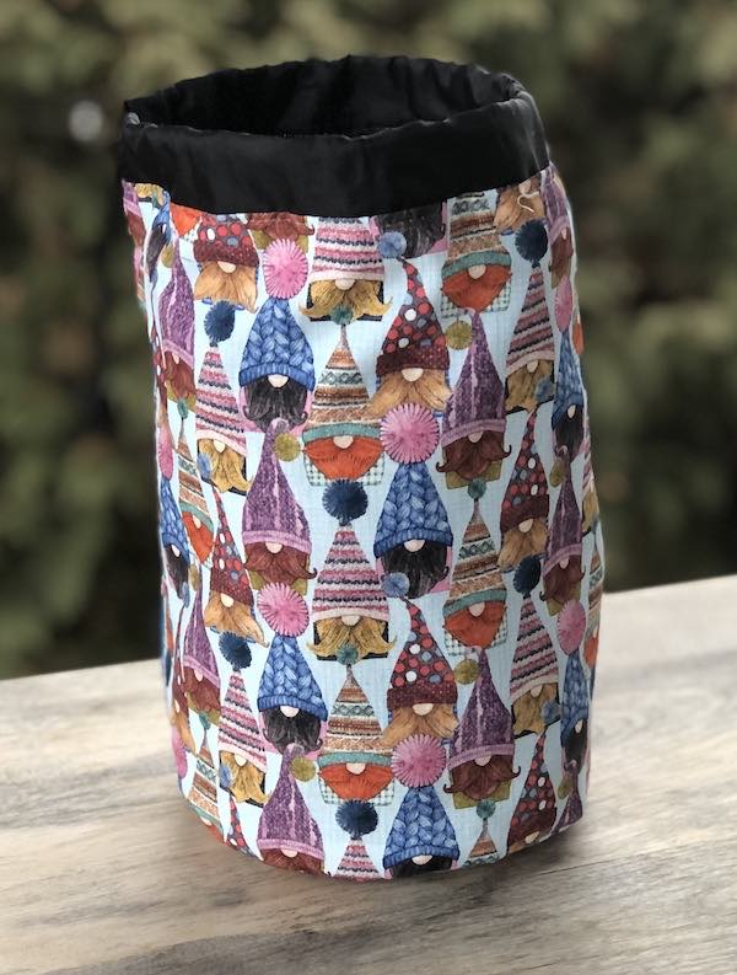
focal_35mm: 57
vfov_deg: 33.7
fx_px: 1609
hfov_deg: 25.8
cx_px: 368
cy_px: 488
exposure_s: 1/30
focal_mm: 6.6
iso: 50
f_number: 2.8
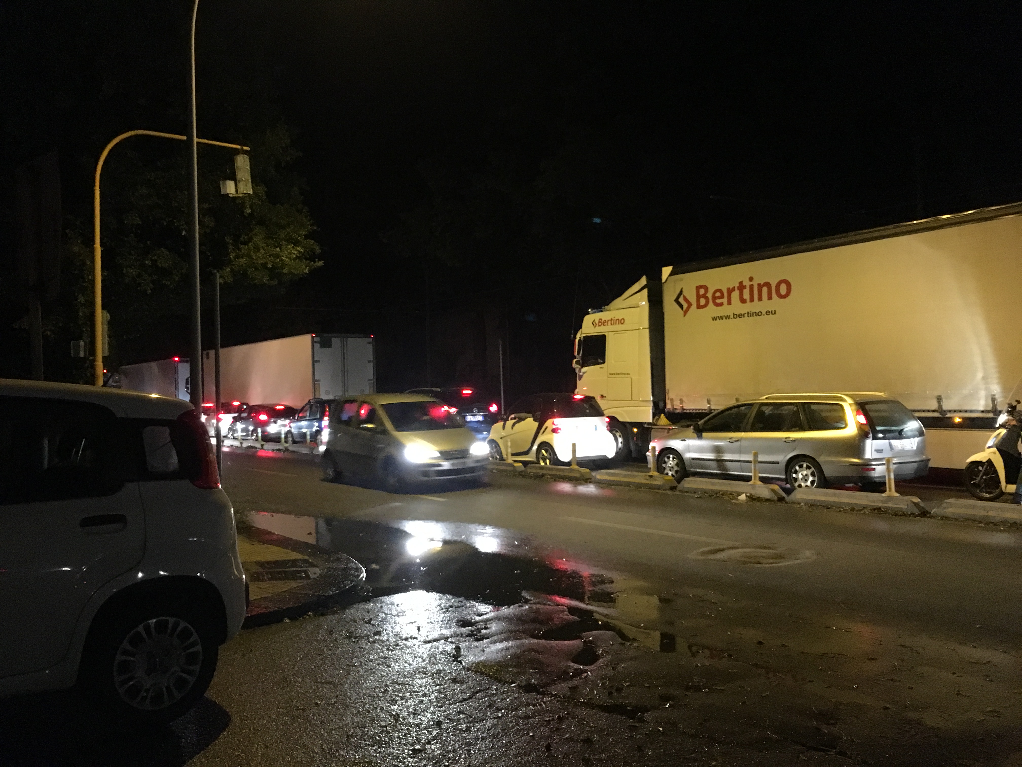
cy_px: 384
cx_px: 511
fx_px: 856
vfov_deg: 48.2
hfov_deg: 61.7
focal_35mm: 29
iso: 320
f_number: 2.2
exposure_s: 1/17
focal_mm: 4.15
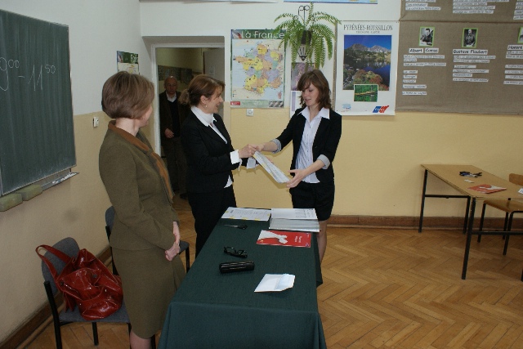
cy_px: 174
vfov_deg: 48.0
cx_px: 262
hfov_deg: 67.4
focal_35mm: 27
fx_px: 392
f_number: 5.6
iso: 400
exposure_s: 1/60
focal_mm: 18
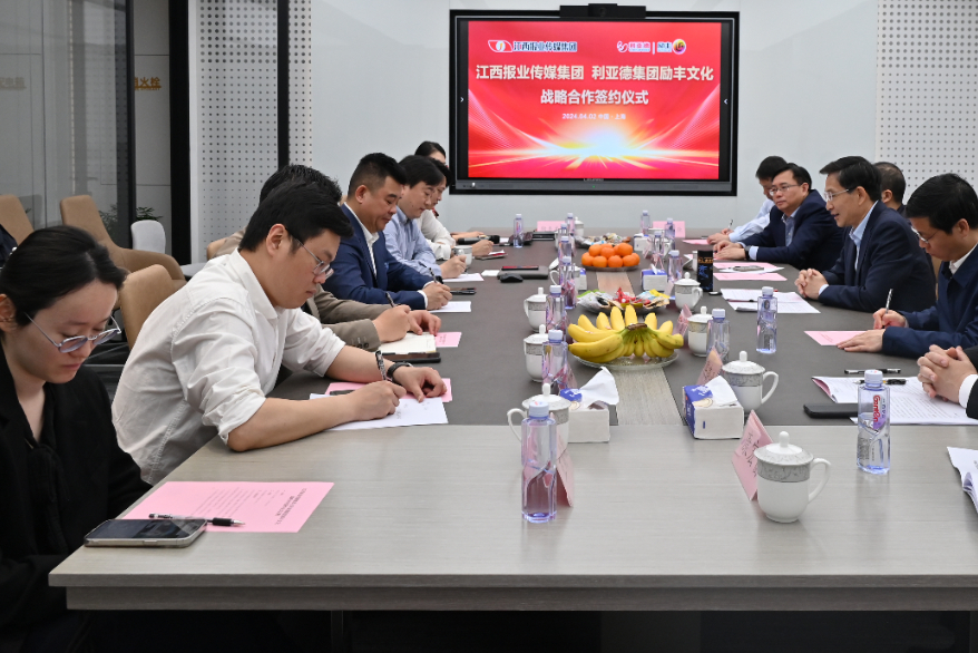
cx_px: 629
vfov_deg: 37.4
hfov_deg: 53.6
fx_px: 951
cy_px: 203
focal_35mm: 35
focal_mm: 24
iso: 800
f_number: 6.3
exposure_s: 1/125
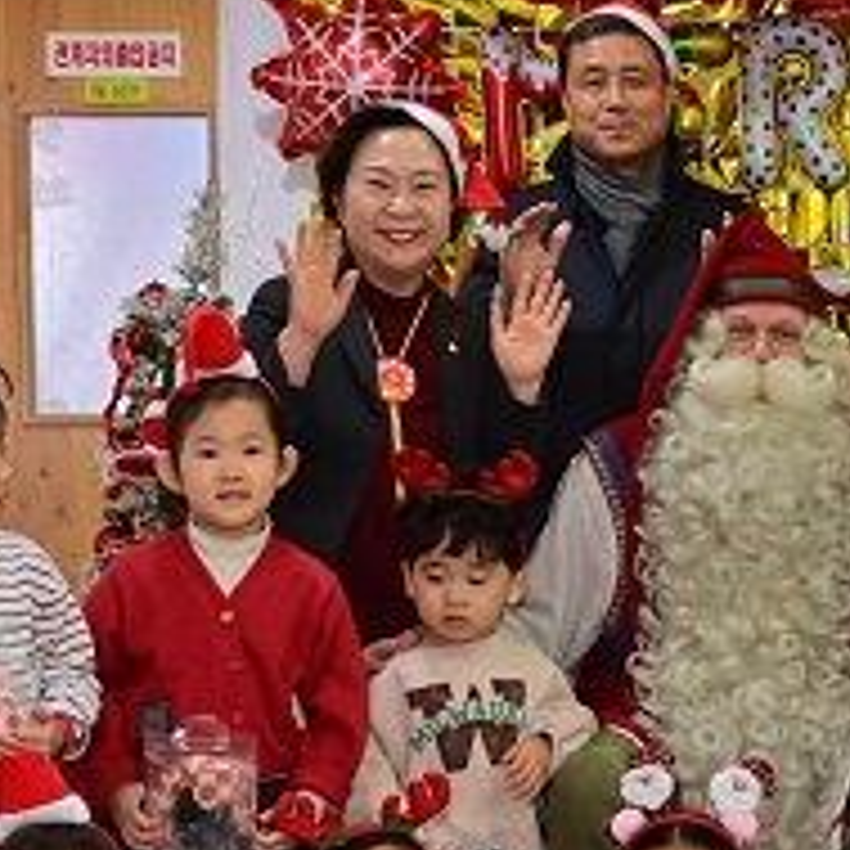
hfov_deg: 18.4
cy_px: 526
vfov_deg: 18.9
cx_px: 854
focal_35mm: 92
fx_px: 2556
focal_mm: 32
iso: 2500
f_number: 4
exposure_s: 1/160
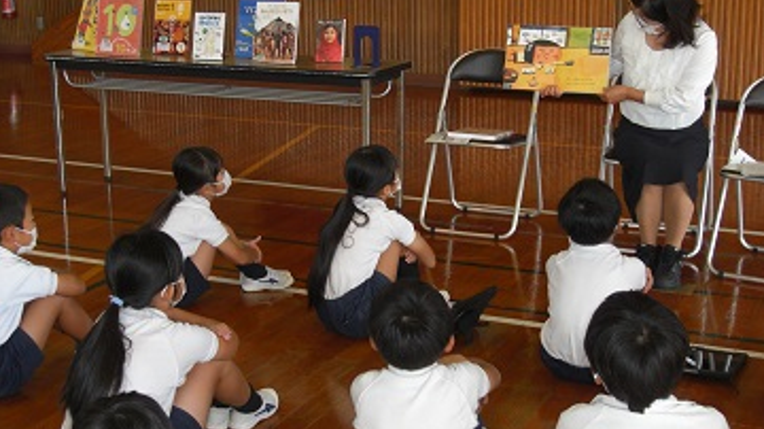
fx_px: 1276
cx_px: 385
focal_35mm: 63
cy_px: 183
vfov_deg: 19.1
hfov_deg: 33.3
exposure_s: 1/60
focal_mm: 11.8
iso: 200
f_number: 3.6
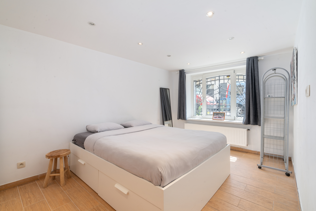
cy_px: 106
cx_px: 158
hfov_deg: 96.7
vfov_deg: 73.7
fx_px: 140
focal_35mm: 16
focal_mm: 16
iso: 250
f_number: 11
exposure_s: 1/2.5
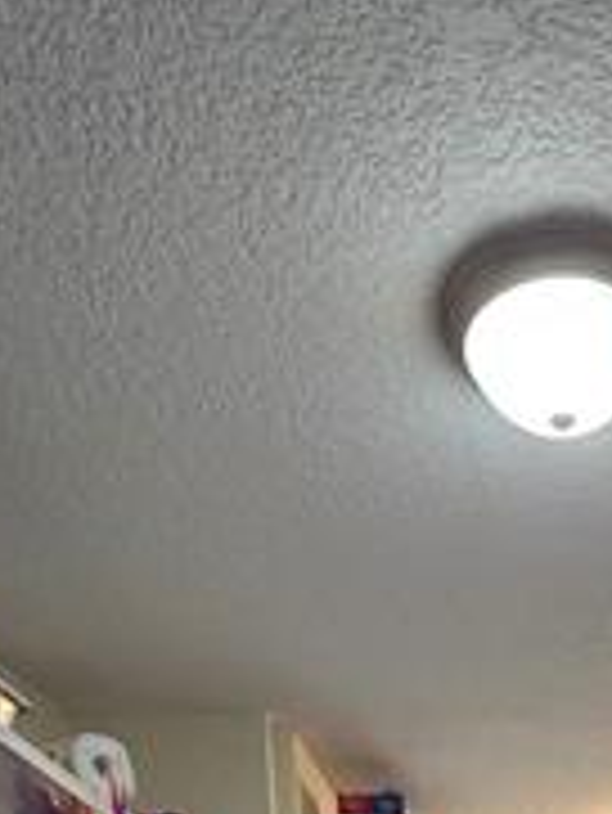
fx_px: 1012
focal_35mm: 43
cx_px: 522
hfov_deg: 32.4
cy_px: 1291
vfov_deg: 26.7
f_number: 2.2
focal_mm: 2.2
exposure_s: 1/60
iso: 250
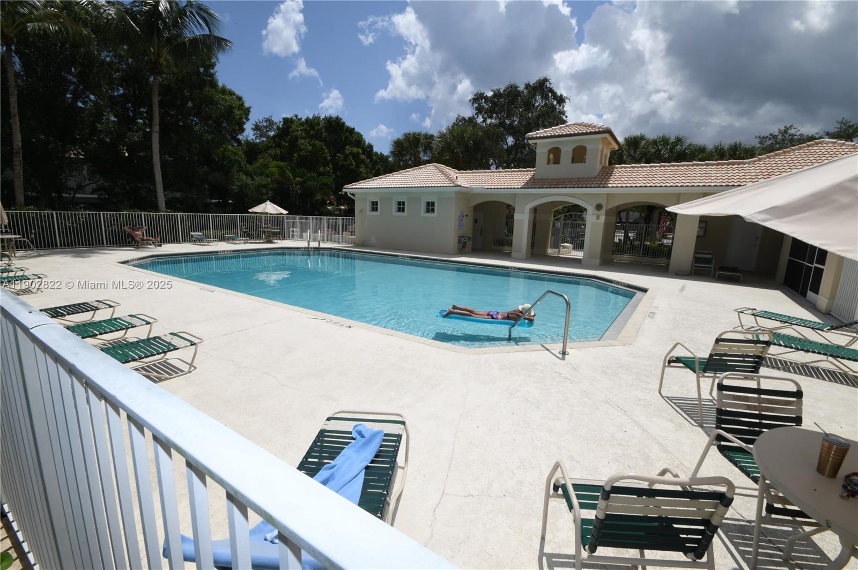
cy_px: 285
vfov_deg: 77.2
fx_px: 357
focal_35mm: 15
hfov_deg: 100.4
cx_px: 429
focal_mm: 10
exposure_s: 1/250
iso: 200
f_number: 20
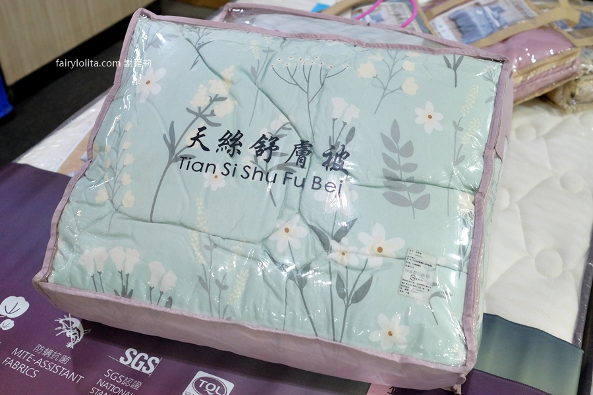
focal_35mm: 35
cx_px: 296
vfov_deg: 37.9
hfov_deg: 54.4
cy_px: 198
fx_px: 576
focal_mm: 23
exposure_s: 1/240
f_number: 2.8
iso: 2500
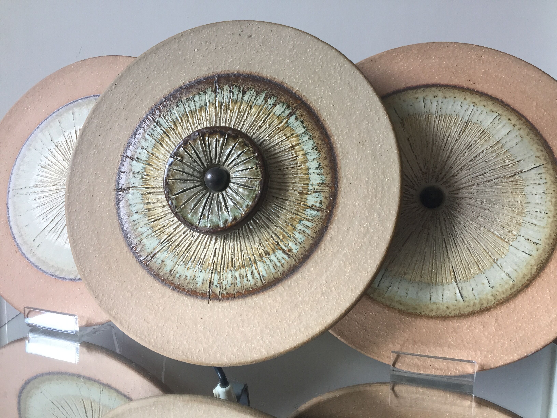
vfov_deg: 48.2
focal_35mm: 29
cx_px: 278
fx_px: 467
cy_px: 209
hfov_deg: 61.7
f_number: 2.2
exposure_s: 1/33
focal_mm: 4.15
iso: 50
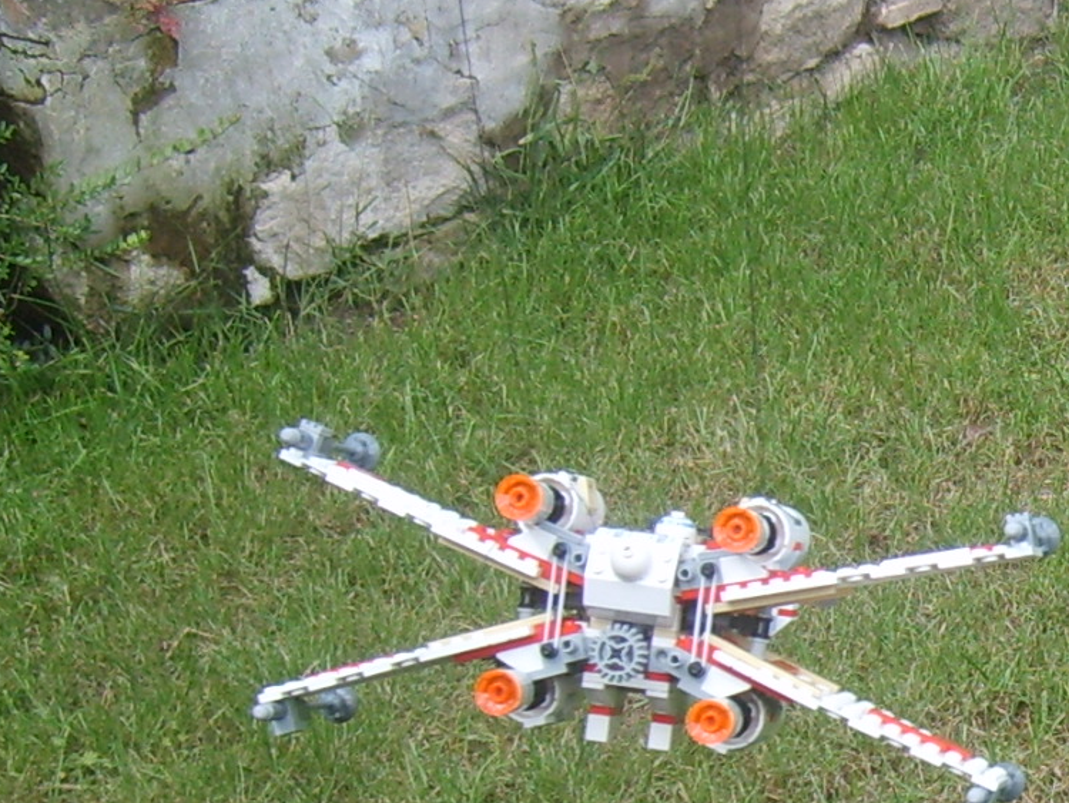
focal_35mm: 106
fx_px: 3275
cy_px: 686
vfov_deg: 13.9
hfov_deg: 17.3
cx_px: 1430
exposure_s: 1/250
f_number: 2.8
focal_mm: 5.8
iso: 50
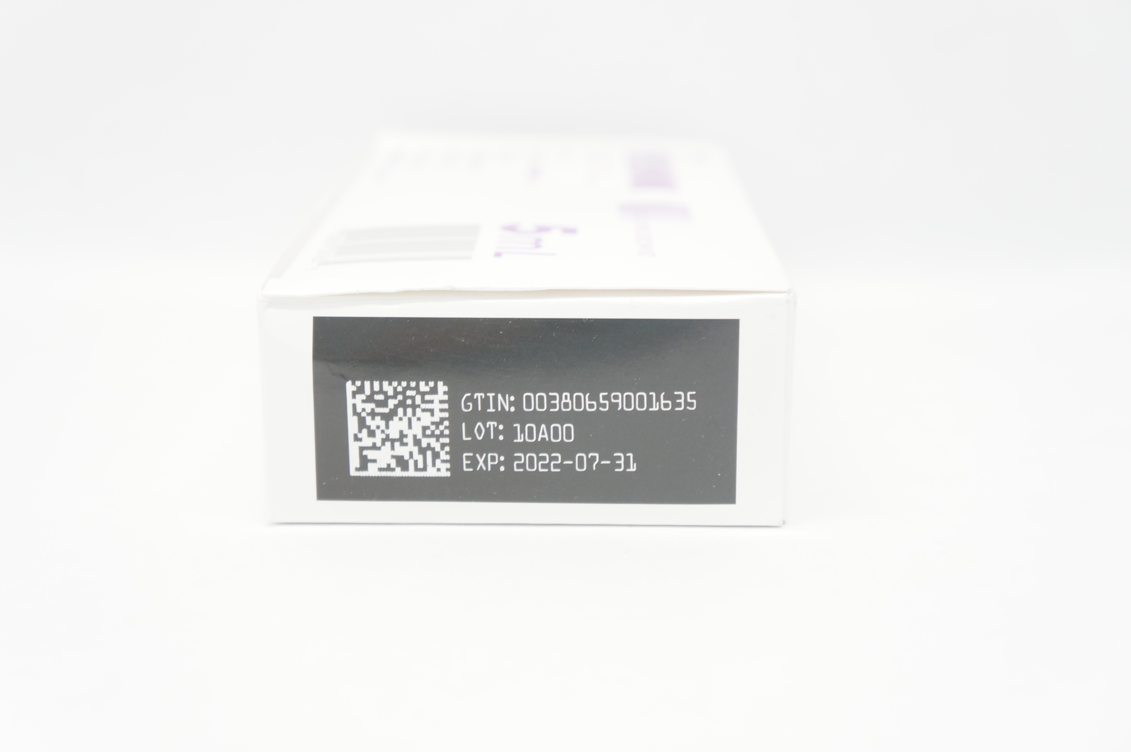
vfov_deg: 23.1
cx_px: 566
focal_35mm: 58
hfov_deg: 34.2
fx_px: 1836
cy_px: 376
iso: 800
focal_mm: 39
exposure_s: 1/80
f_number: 5
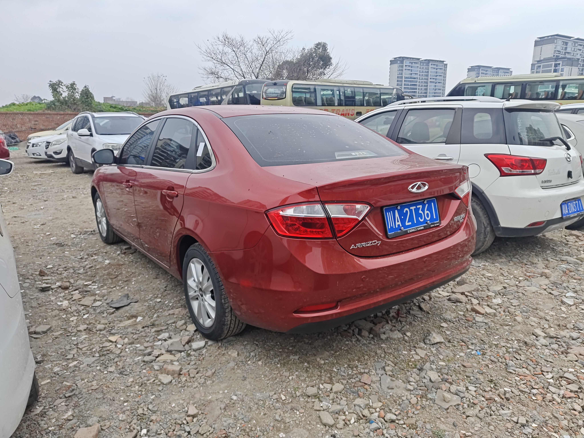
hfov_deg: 73.9
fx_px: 388
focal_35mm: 23
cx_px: 292
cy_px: 219
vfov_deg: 58.9
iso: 71
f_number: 1.88
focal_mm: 5.56
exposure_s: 1/829
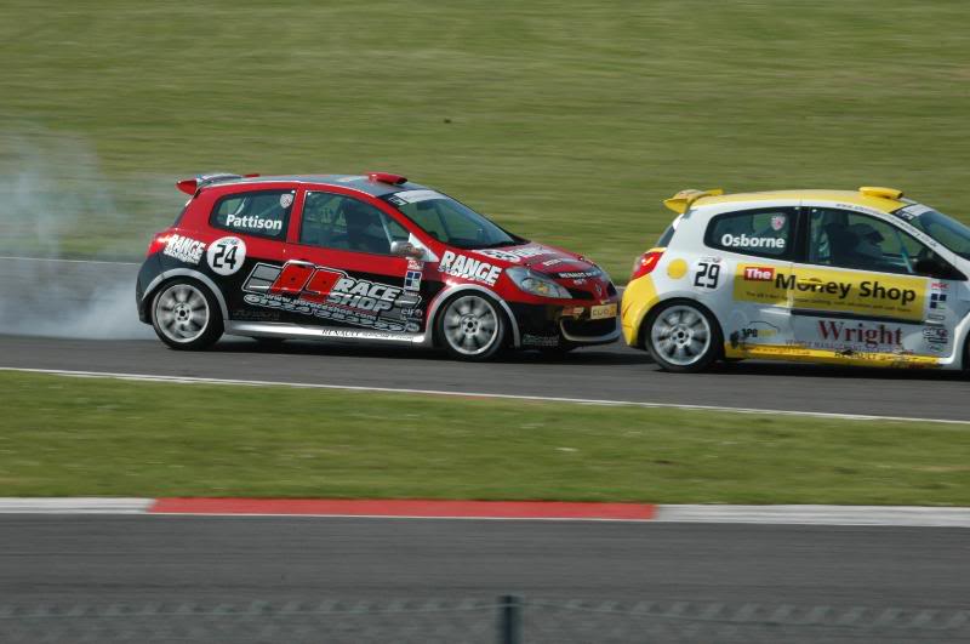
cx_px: 485
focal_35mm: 292
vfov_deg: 4.7
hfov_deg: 7.1
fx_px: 7870
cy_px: 322
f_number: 22
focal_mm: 195
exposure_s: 1/200
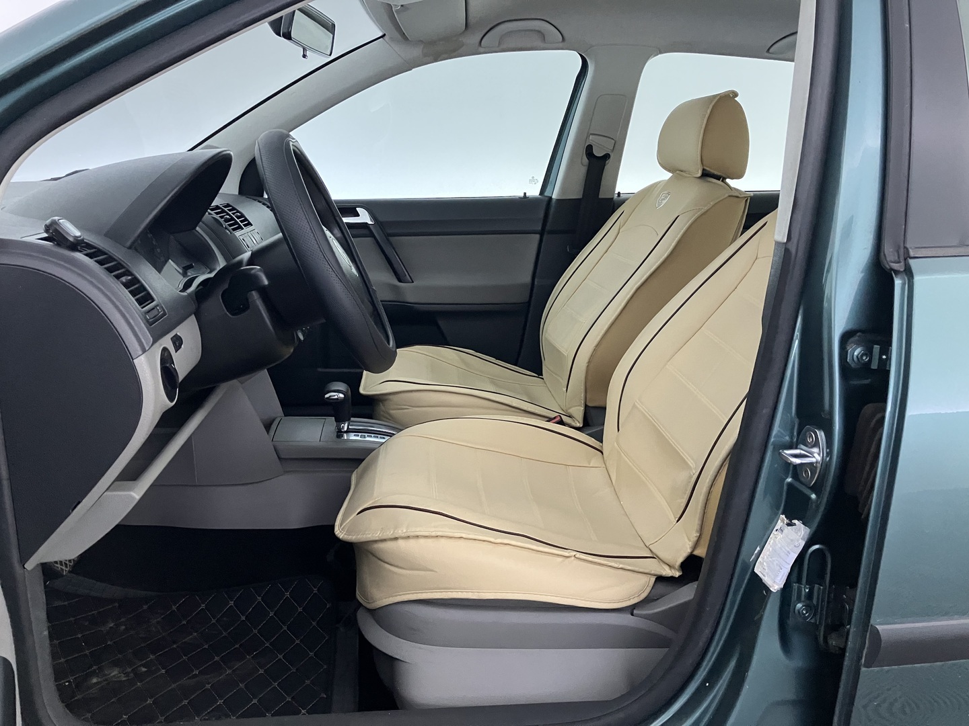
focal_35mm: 28
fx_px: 784
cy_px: 363
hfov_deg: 63.4
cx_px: 484
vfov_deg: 49.7
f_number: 1.8
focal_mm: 3.99
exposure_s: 1/33
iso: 400
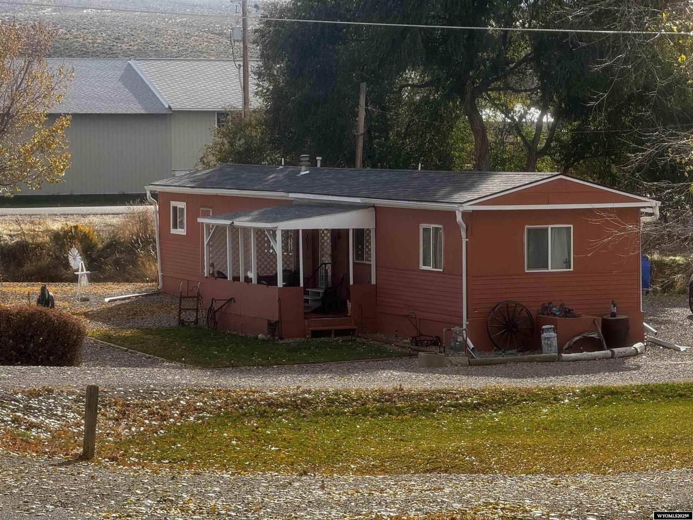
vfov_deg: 12.3
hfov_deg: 16.4
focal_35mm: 120
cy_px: 260
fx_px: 2402
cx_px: 346
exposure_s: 1/1048
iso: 50
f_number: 2.8
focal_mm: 15.66
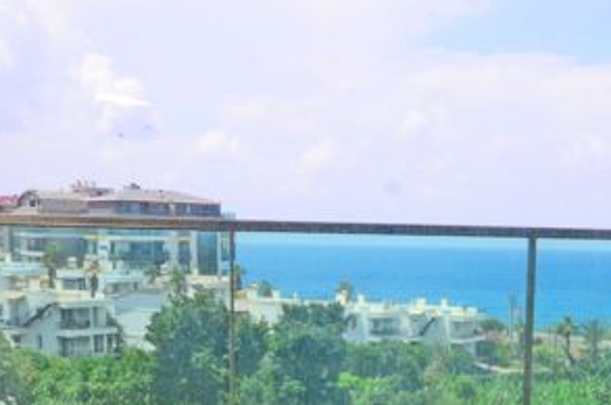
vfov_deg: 20.2
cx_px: 458
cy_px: 409
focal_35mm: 65
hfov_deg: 30.5
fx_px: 1101
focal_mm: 18
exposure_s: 1/320
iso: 320
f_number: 11
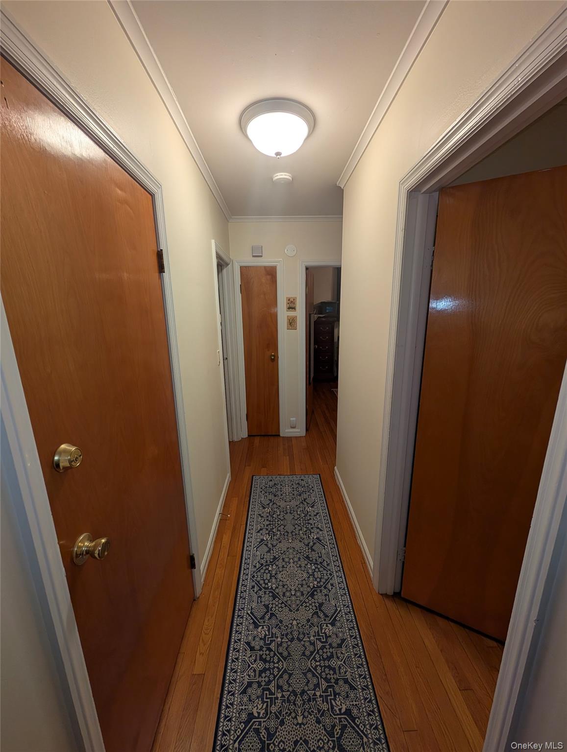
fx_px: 261
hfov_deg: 94.7
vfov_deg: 110.4
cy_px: 376
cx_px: 284
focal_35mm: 12
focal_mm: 2.02
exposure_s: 1/120
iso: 88
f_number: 1.7
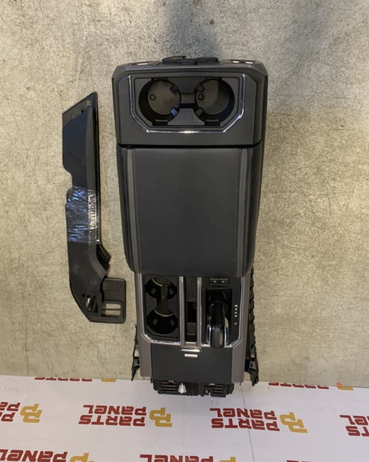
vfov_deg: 60.4
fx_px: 396
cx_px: 177
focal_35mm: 29
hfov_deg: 50.0
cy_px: 222
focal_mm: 4.25
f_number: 1.8
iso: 400
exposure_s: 1/30
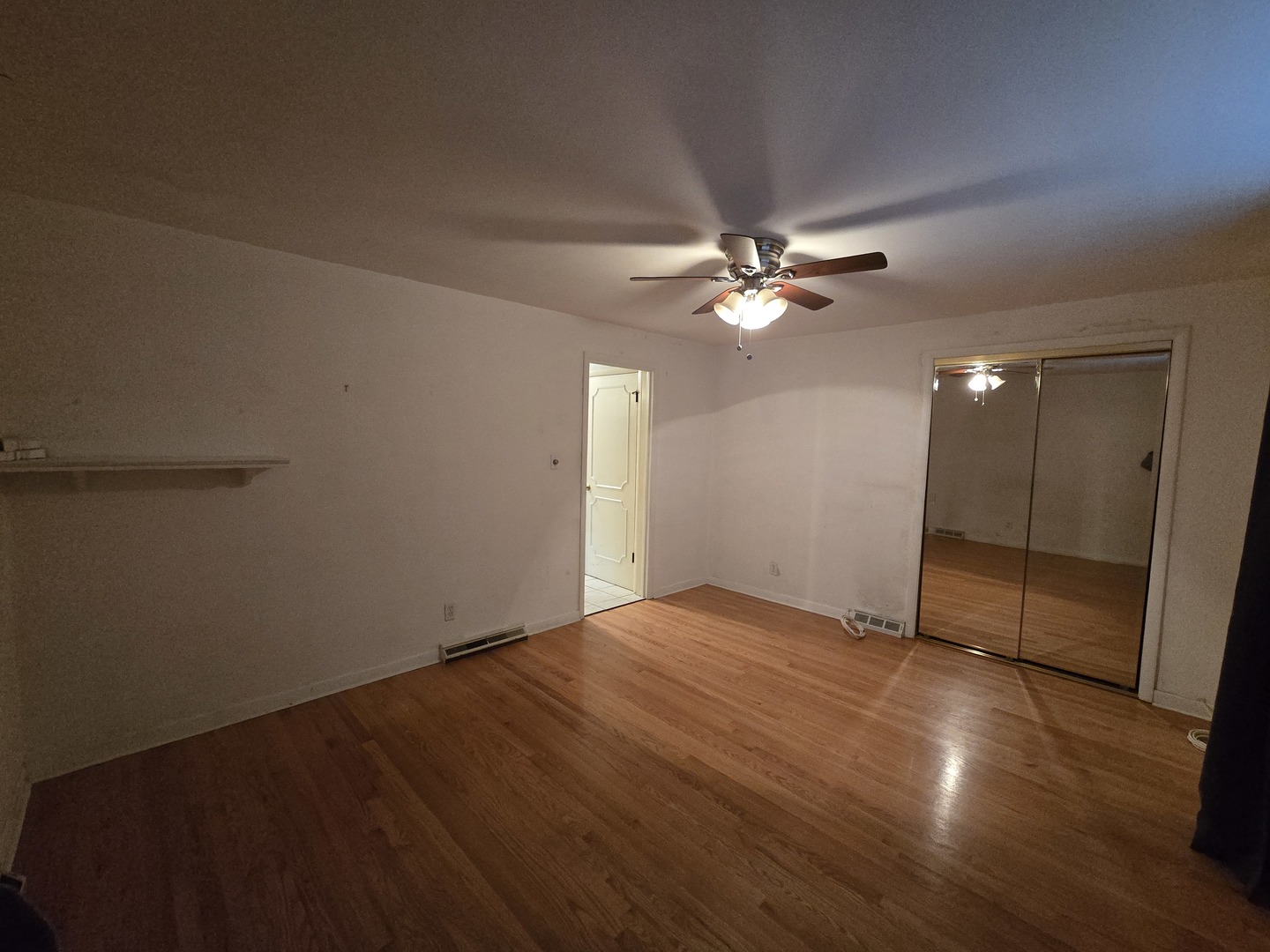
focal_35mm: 13
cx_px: 635
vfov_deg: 89.9
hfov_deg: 106.2
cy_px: 476
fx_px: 477
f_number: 2.2
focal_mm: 2.2
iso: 1250
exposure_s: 1/60
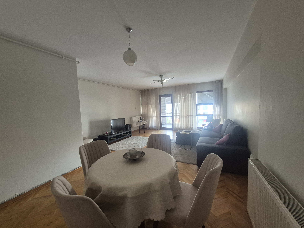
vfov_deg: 89.9
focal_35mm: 13
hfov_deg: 106.2
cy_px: 114
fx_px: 114
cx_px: 152
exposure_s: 1/50
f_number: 2.2
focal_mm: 1.74
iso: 400
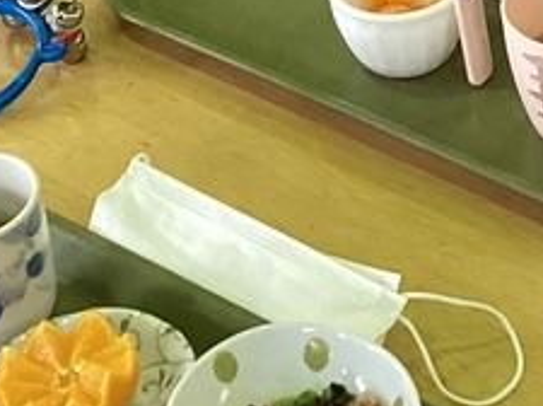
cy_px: -384
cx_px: 401
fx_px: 2161
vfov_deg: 10.0
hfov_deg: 14.3
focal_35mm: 138
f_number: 2.4
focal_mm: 3.3
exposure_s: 1/50
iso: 200
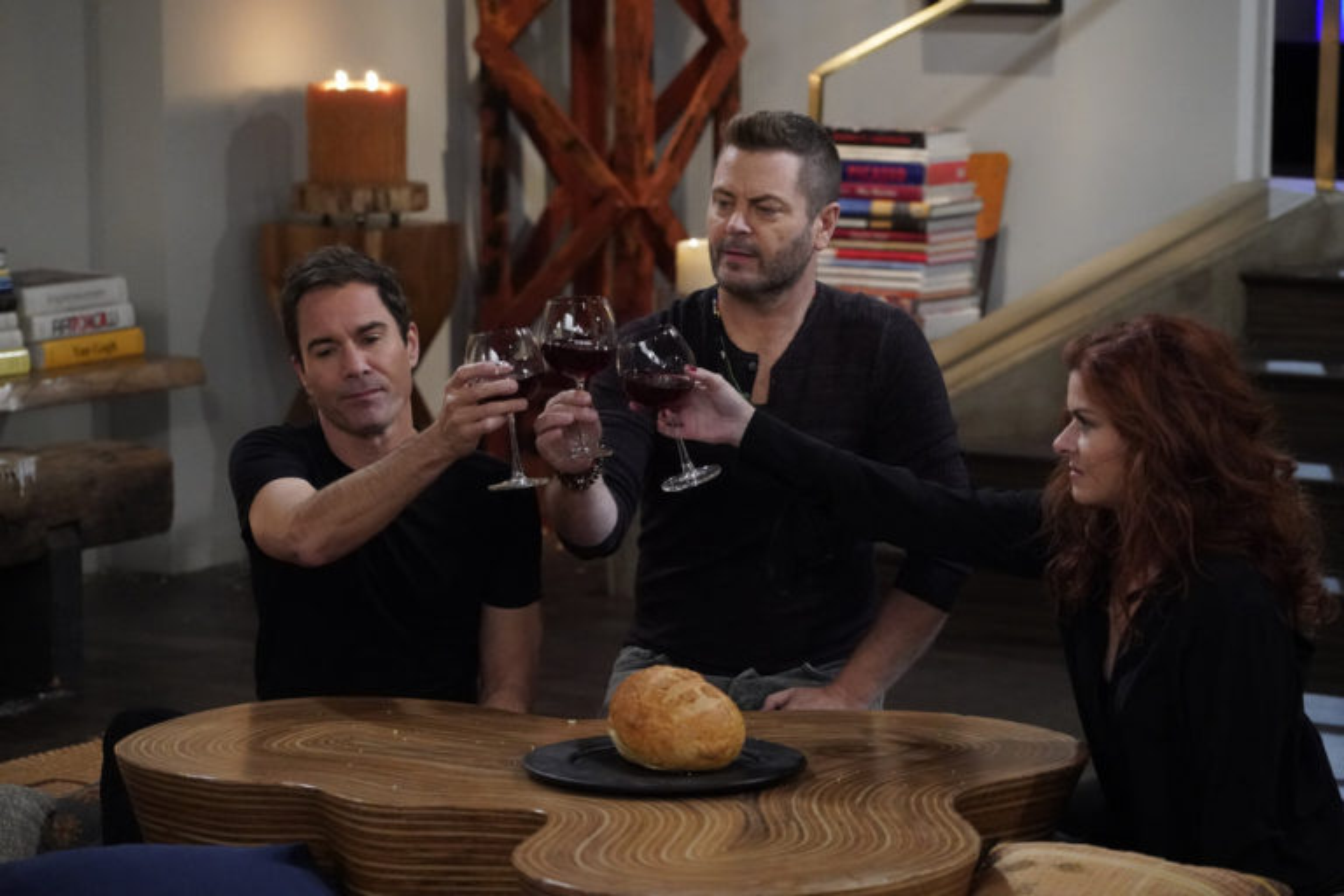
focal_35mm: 138
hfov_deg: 14.9
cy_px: 448
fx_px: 5152
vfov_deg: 9.9
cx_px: 672
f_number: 4.5
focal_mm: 138
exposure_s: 1/200
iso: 10000
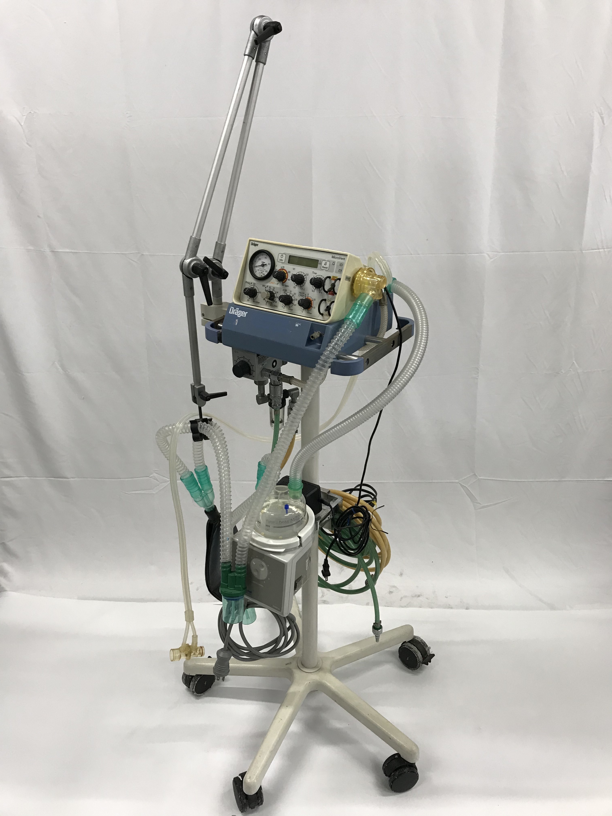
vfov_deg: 63.4
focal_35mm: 28
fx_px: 660
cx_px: 306
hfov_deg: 49.7
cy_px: 408
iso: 20
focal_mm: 3.99
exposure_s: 1/40
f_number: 1.8
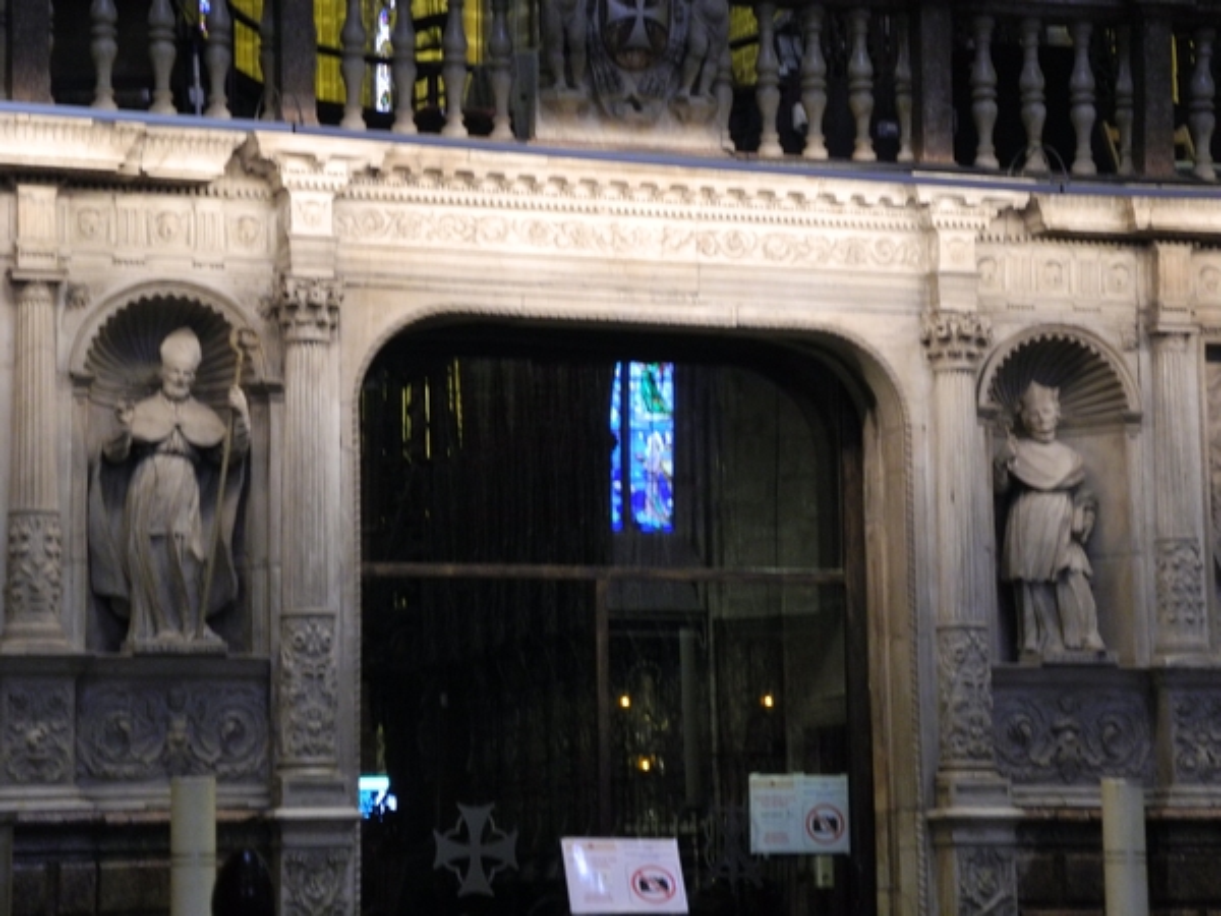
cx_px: 610
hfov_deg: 18.7
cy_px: 458
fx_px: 3704
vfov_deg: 14.1
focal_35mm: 105
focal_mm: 22.5
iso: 400
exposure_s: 1/4
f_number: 4.5
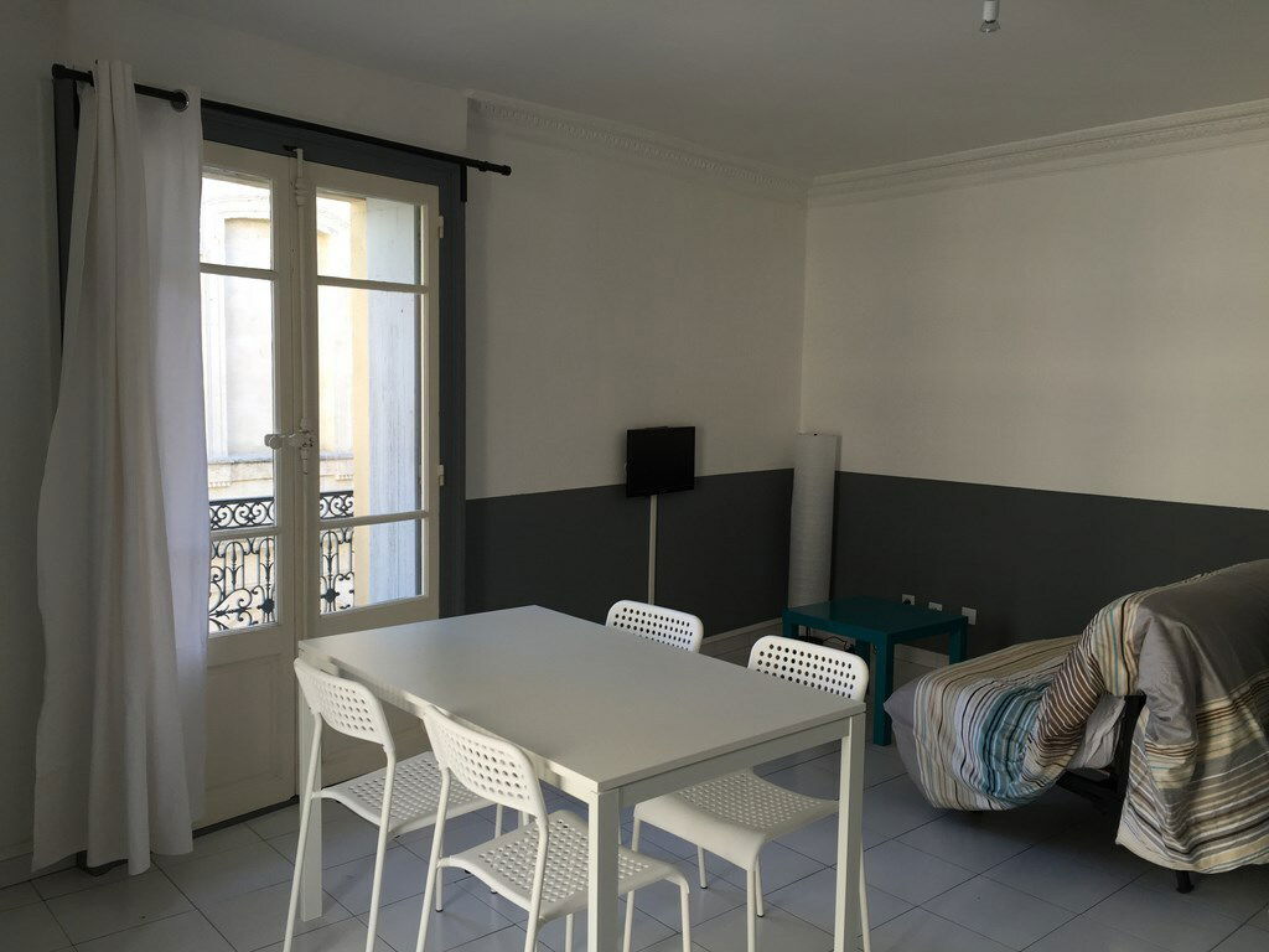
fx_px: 1063
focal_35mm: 29
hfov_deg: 61.7
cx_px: 634
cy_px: 476
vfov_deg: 48.2
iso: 32
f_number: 2.2
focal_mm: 4.15
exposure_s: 1/127
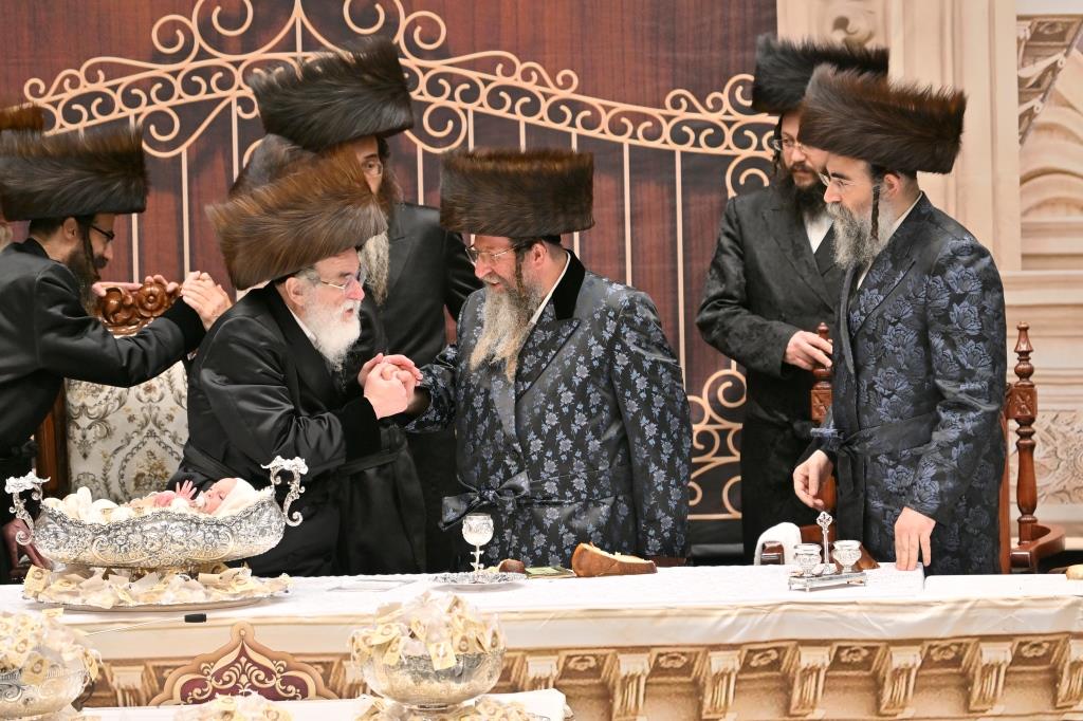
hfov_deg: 6.9
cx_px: 542
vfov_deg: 4.6
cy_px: 360
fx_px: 9022
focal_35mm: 300
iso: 320
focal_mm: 200
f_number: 2.8
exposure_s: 1/400
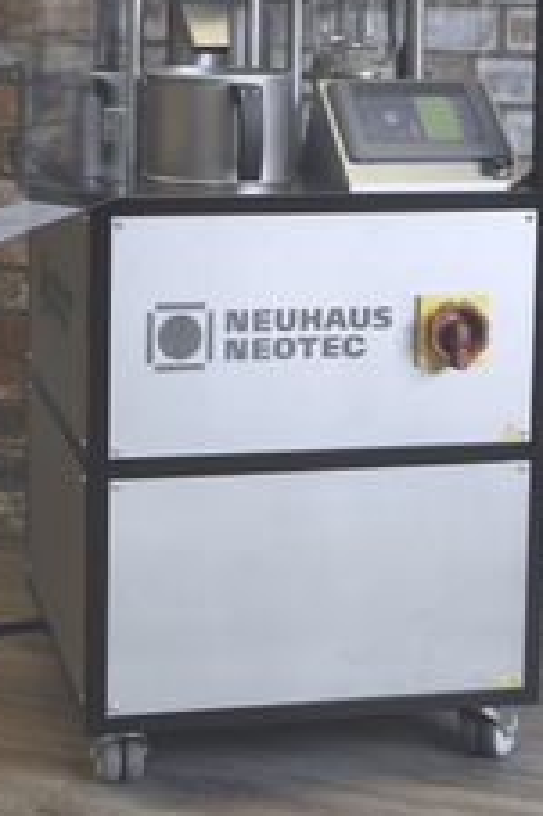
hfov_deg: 15.8
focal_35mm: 86
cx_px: 200
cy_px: 68
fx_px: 1949
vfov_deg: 23.0
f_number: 3.2
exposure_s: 1/40
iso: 200
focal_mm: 26
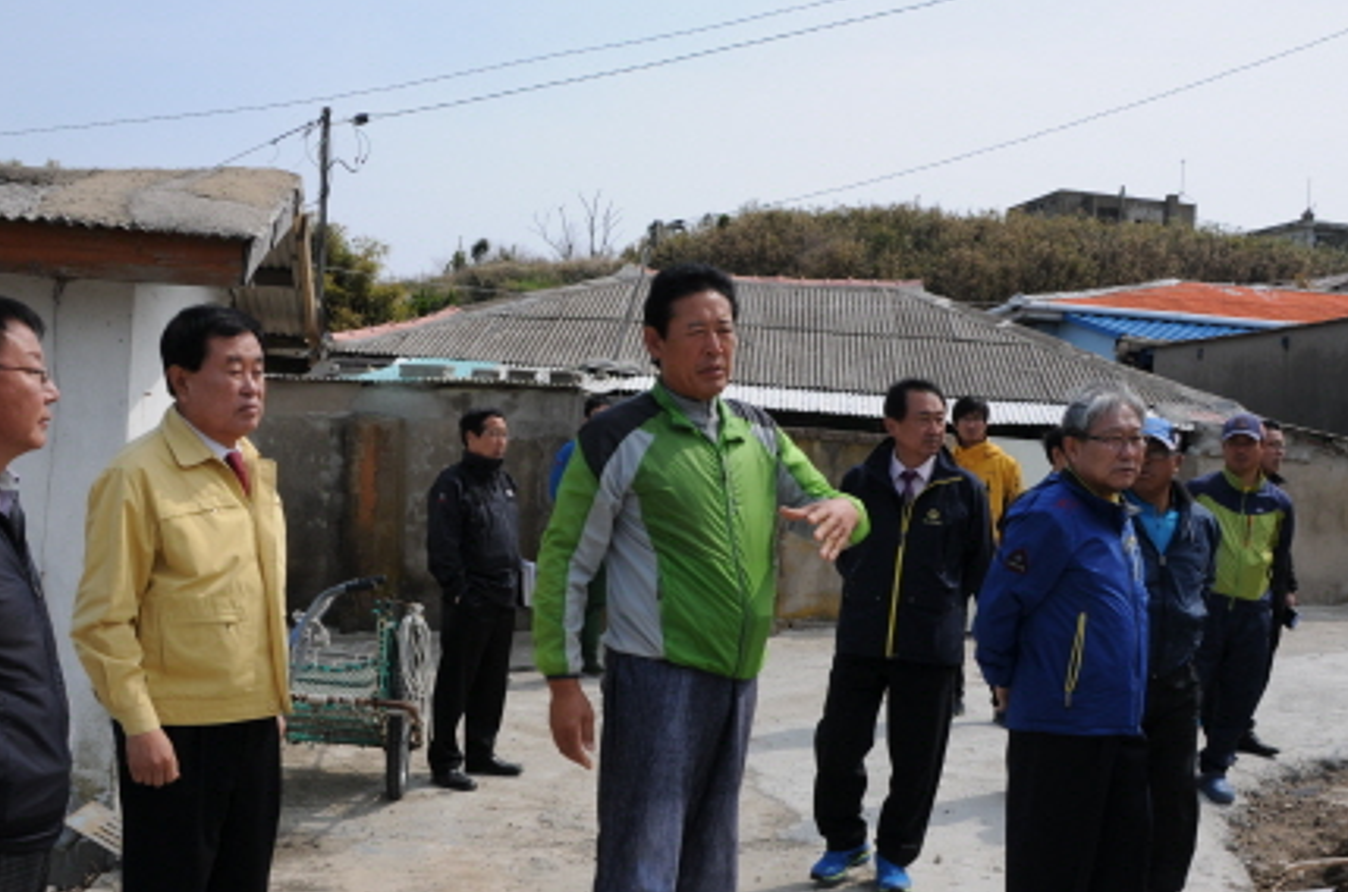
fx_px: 1569
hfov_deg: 46.4
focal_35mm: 42
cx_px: 606
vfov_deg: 31.7
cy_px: 512
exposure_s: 1/400
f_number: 10
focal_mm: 20
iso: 200
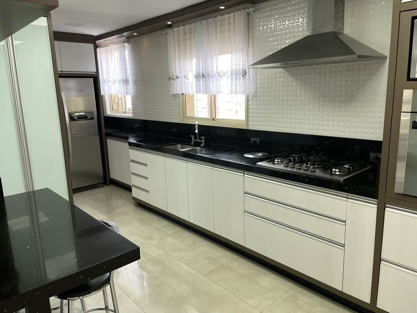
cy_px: 156
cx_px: 208
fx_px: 313
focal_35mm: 26
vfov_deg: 53.1
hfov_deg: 67.3
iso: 32
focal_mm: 4.2
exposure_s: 1/120
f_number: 1.6
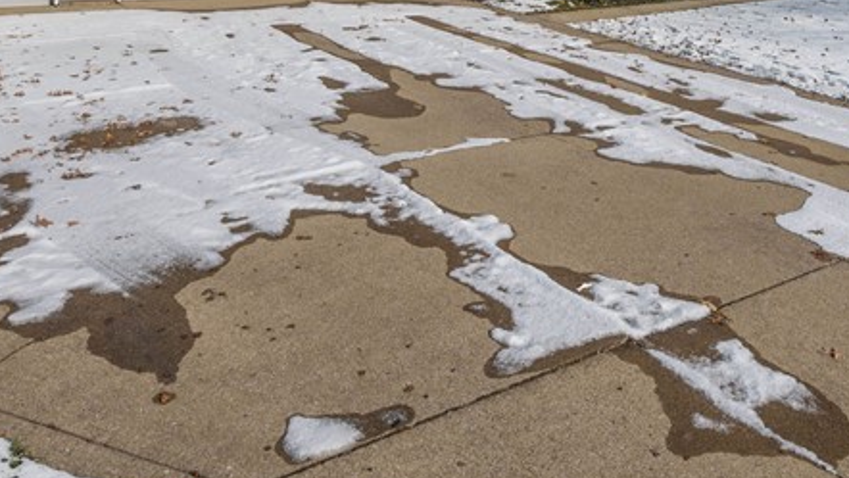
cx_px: 473
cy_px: -1
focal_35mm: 36
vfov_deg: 30.5
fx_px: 811
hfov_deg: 55.1
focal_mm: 14
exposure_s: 1/1000
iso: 100
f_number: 9
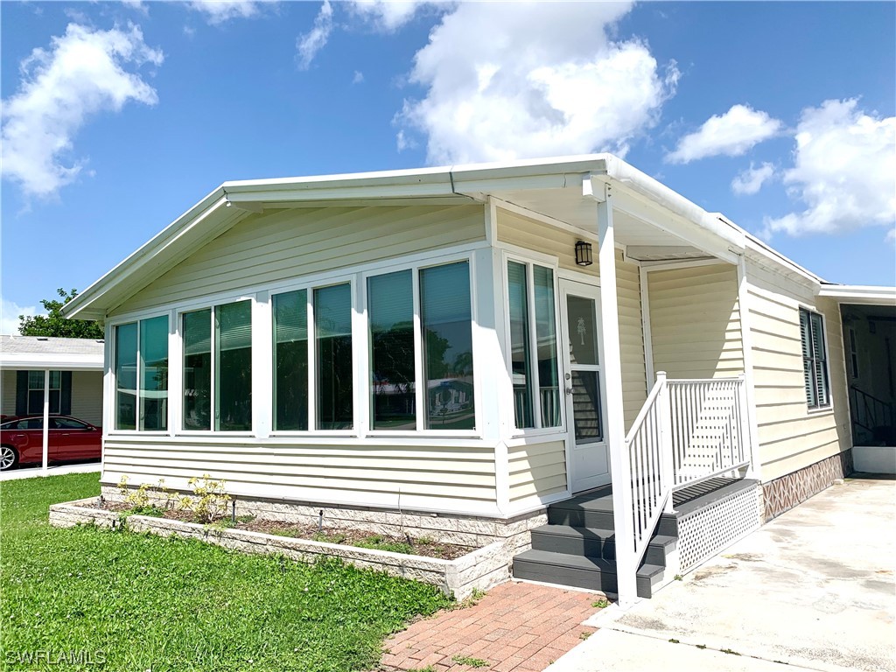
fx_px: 673
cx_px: 448
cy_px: 336
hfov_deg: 67.3
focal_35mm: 26
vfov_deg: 53.1
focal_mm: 4.25
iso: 25
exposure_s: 1/4673
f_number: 1.8
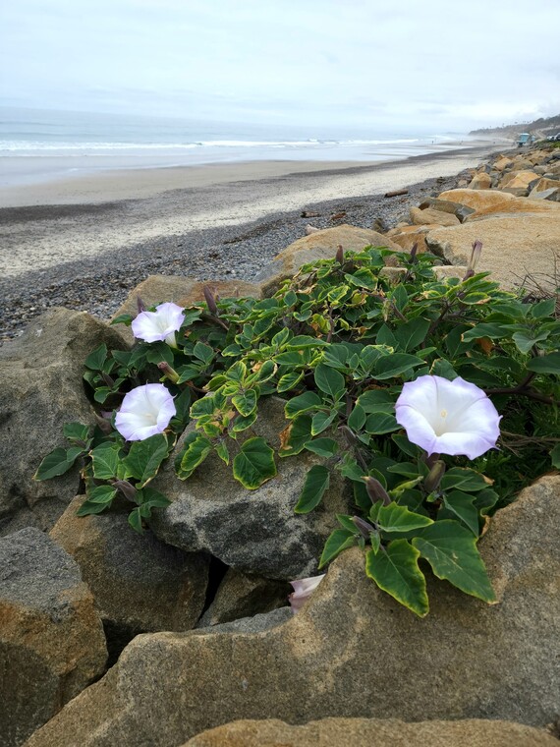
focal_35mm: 23
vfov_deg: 73.9
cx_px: 280
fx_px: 496
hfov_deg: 58.9
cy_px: 374
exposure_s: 1/400
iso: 12
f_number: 1.8
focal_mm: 6.4
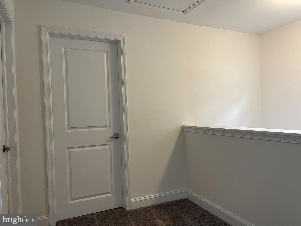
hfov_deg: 67.3
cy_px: 113
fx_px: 226
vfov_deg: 53.1
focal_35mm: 26
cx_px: 150
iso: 80
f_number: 1.6
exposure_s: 1/60
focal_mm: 5.1
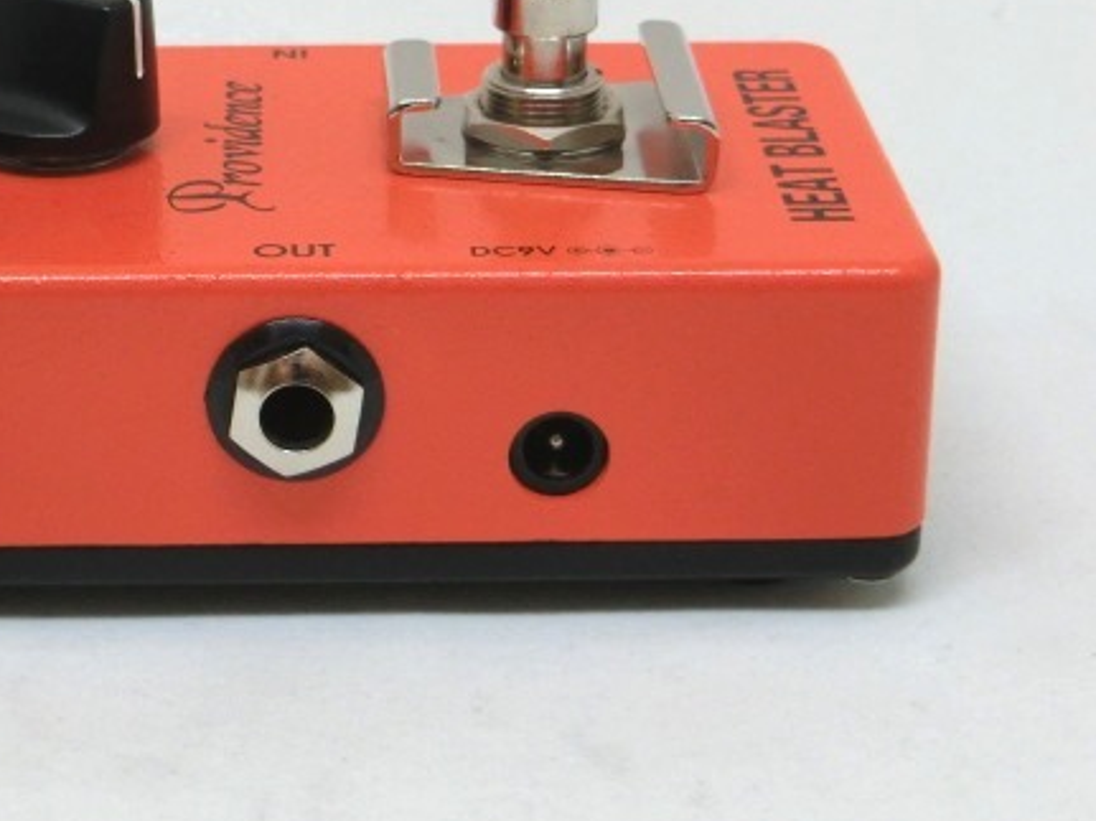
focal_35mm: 104
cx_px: 285
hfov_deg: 18.8
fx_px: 3292
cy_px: 290
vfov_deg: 14.2
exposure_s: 1/60
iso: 400
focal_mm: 12.4
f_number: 5.2
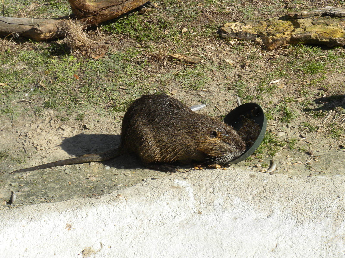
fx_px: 1186
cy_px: 129
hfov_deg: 16.6
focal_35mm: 119
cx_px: 172
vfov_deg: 12.5
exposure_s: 1/498
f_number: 5.1
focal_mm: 21
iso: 79
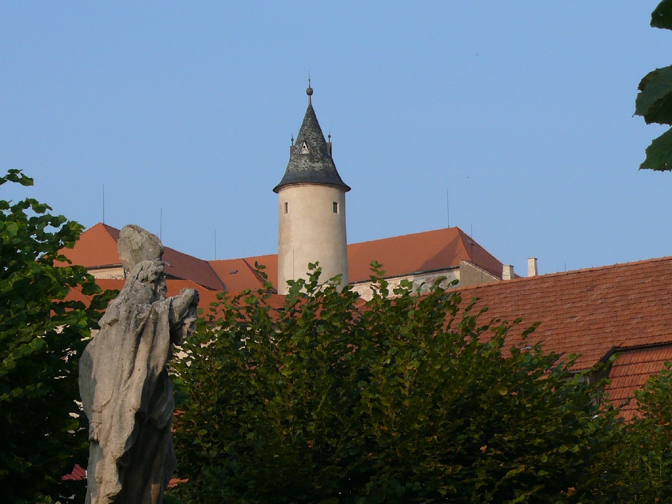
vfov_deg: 10.3
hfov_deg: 13.7
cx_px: 336
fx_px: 2795
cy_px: 252
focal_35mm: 144
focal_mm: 17.1
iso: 100
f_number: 5.6
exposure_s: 1/320
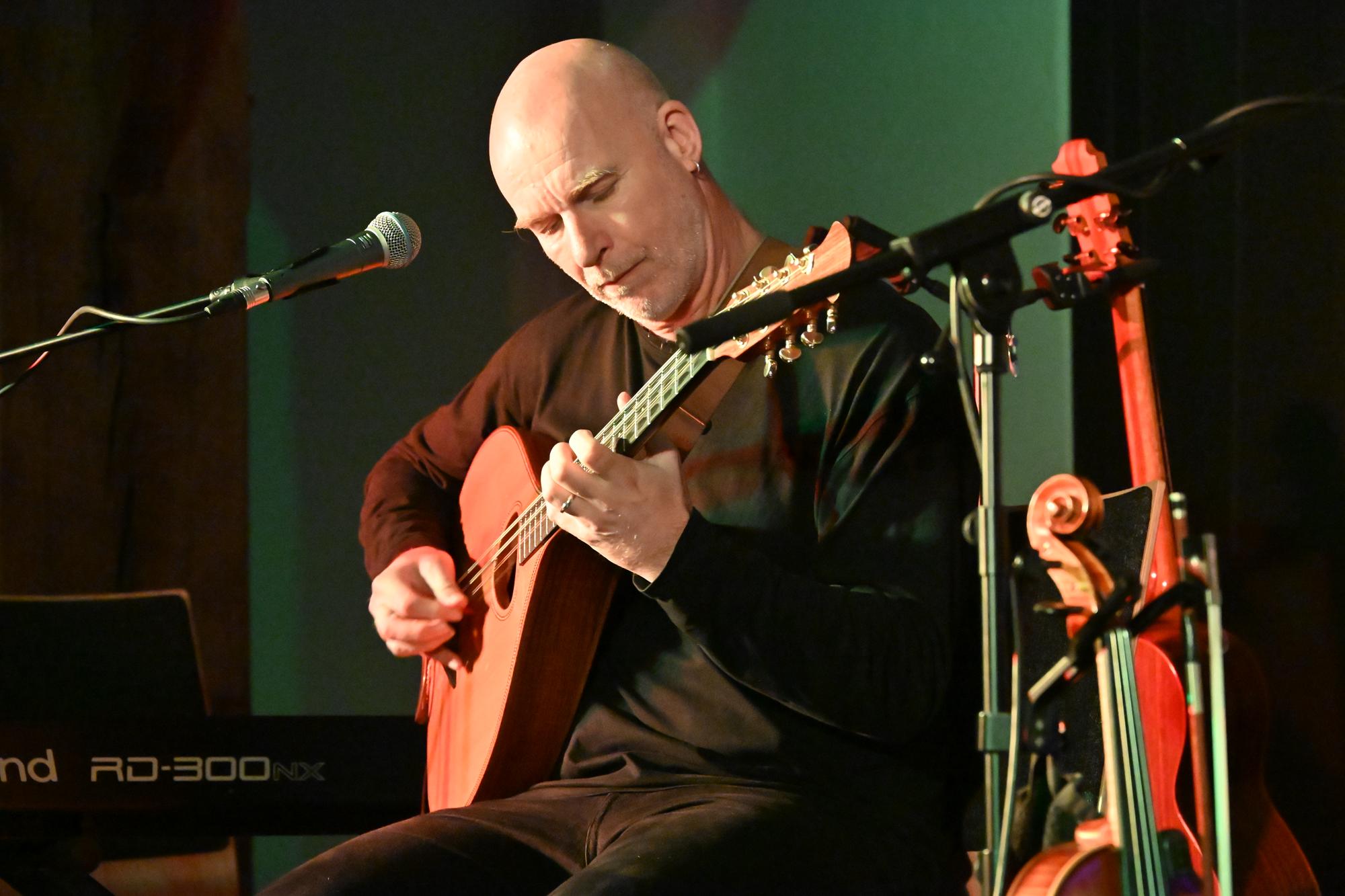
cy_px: 448
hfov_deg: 16.4
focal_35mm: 125
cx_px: 672
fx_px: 4669
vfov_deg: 11.0
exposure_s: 1/100
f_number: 8
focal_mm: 125
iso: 25600
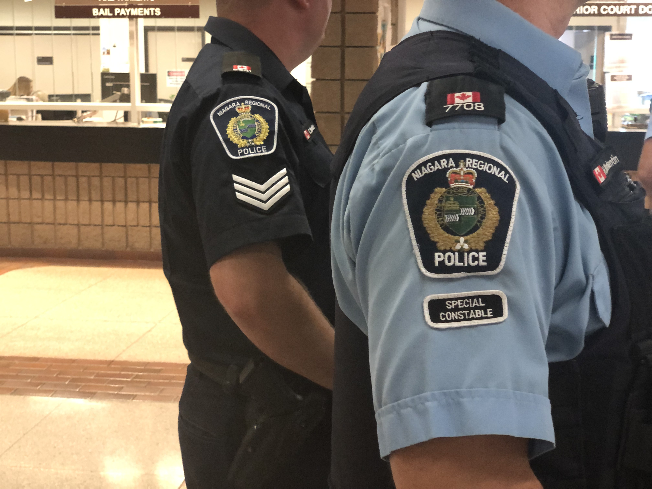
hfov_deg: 36.8
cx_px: 326
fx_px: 979
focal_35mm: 52
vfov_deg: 28.0
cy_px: 244
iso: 160
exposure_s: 1/12
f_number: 2.4
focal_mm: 6
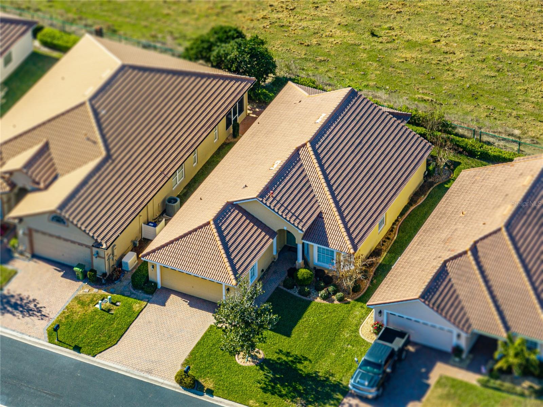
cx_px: 272
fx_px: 2525
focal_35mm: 161
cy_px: 204
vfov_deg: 9.2
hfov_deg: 12.3
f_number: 4.4
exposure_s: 1/160
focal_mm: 29.85
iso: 100
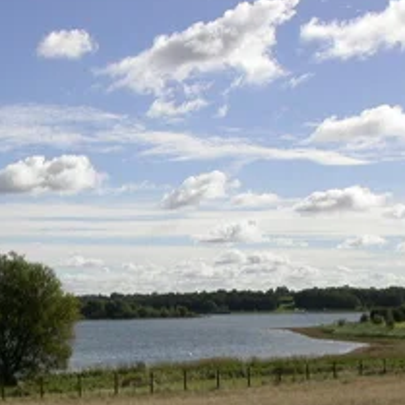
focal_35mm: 77
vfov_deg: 22.3
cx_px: -2
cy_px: 304
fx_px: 1019
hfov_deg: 21.7
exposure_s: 1/644
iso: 100
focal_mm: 7.85
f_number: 7.5
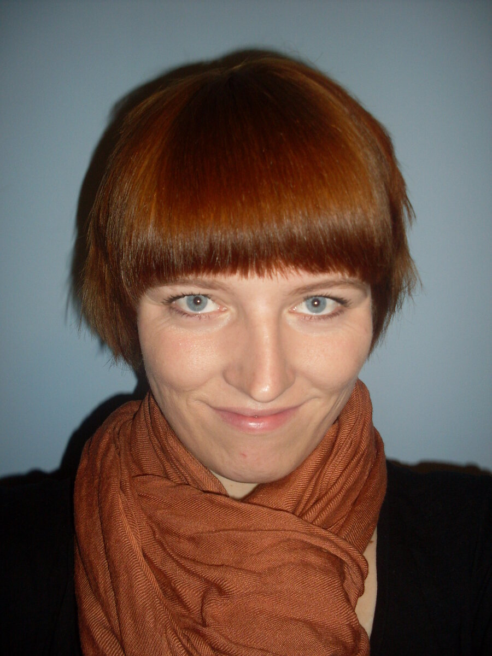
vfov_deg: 49.0
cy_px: 328
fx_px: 720
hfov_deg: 37.7
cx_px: 246
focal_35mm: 38
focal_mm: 6.3
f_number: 2.8
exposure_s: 1/45
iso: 100
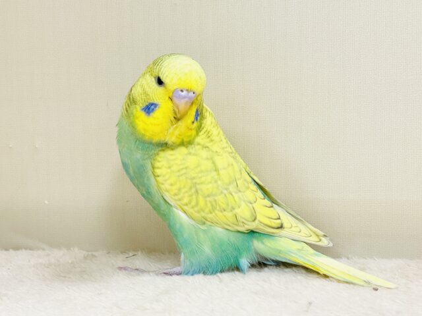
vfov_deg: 28.0
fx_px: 634
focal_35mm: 52
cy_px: 158
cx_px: 211
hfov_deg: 36.8
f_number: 2
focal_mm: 6
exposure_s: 1/99
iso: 100
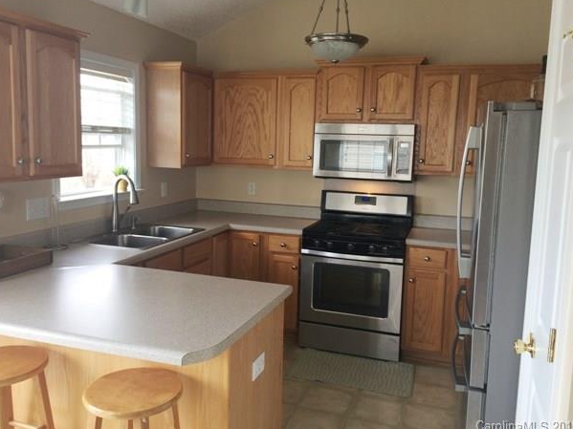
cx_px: 279
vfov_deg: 45.4
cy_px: 205
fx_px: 513
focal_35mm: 31
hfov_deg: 58.4
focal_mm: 4.15
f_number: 2.2
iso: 40
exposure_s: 1/30
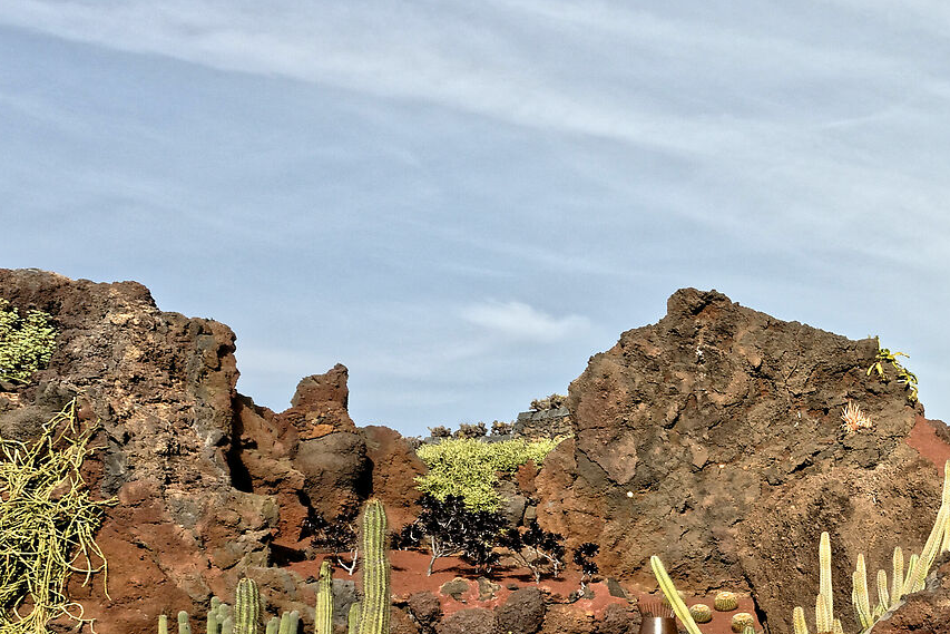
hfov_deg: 31.8
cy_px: 569
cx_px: 1250
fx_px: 1225
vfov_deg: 27.9
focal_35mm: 46
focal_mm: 11
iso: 200
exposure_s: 1/160
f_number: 16
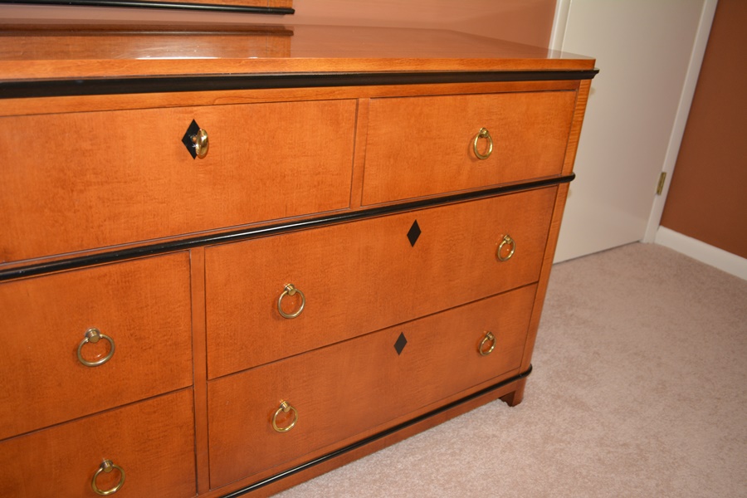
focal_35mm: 30
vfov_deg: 43.6
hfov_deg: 61.9
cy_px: 249
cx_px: 374
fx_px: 622
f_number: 3.8
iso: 720
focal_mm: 20
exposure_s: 1/60
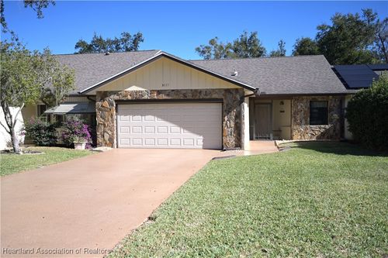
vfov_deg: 43.6
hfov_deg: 61.9
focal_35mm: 30
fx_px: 323
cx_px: 194
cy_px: 129
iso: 800
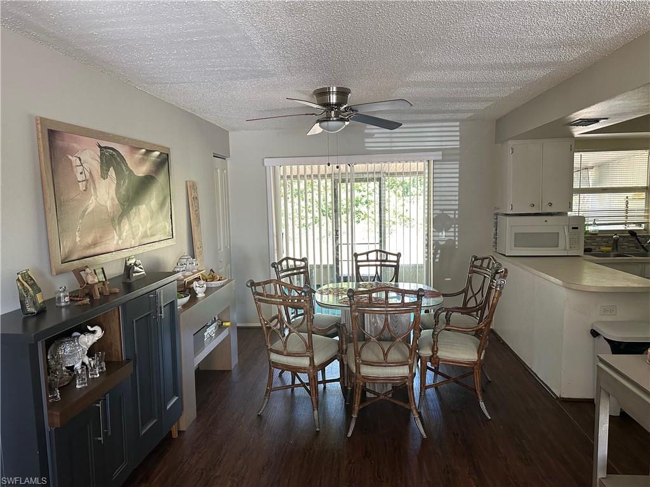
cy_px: 244
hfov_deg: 71.6
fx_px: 451
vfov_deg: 56.8
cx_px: 325
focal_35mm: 24
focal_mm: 6.86
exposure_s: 1/121
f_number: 1.78
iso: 200
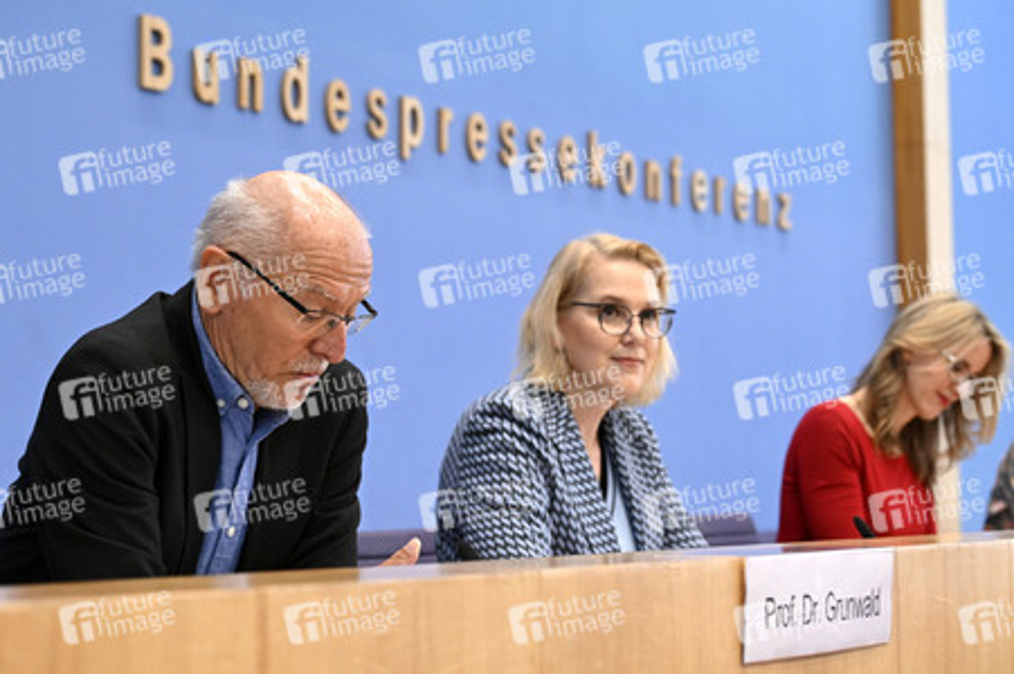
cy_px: 337
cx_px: 507
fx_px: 1970
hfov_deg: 28.9
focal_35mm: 70
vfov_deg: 19.4
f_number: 5.6
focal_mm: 70
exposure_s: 1/500
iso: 3200
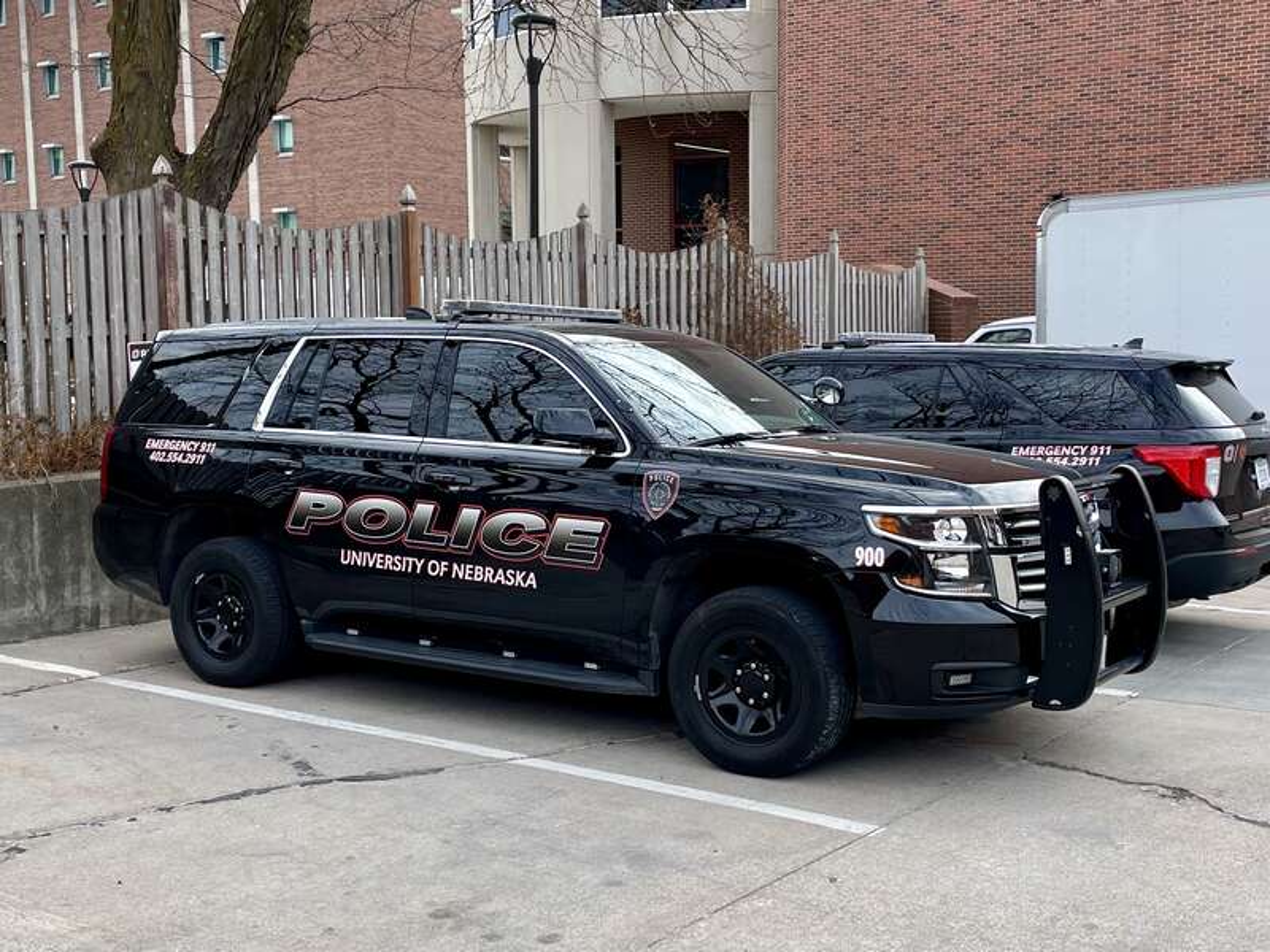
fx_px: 954
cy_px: 476
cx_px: 635
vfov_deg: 53.1
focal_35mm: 26
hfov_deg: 67.3
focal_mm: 4.2
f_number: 1.6
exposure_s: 1/796
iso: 32
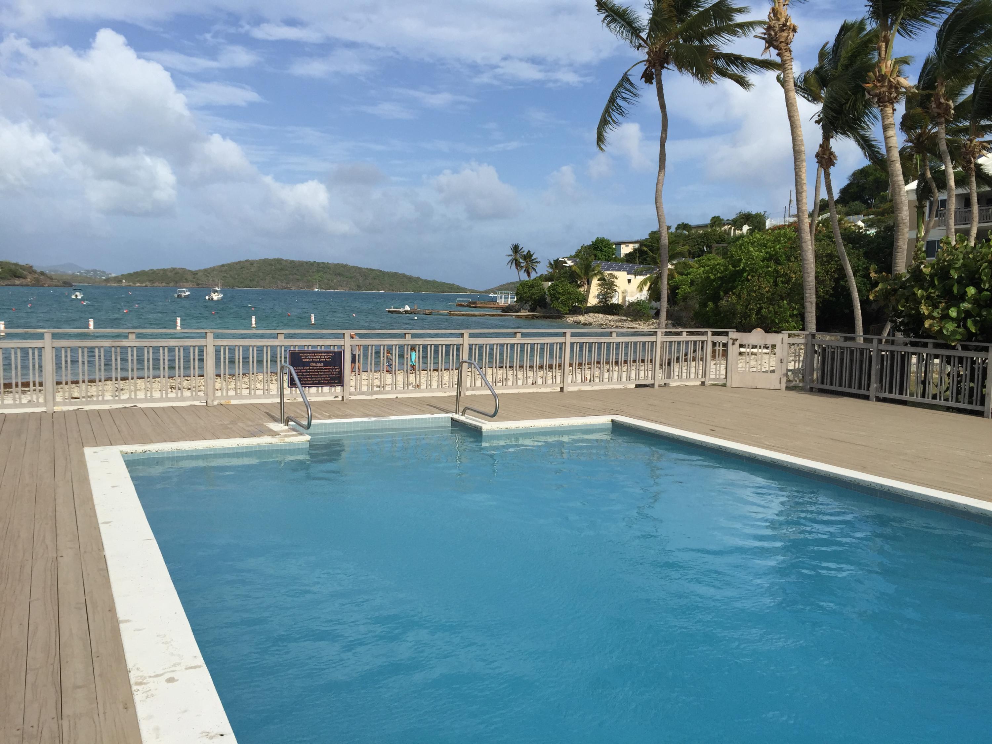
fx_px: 831
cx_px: 496
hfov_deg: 61.7
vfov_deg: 48.2
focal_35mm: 29
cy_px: 372
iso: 32
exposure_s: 1/2825
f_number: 2.2
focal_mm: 4.15
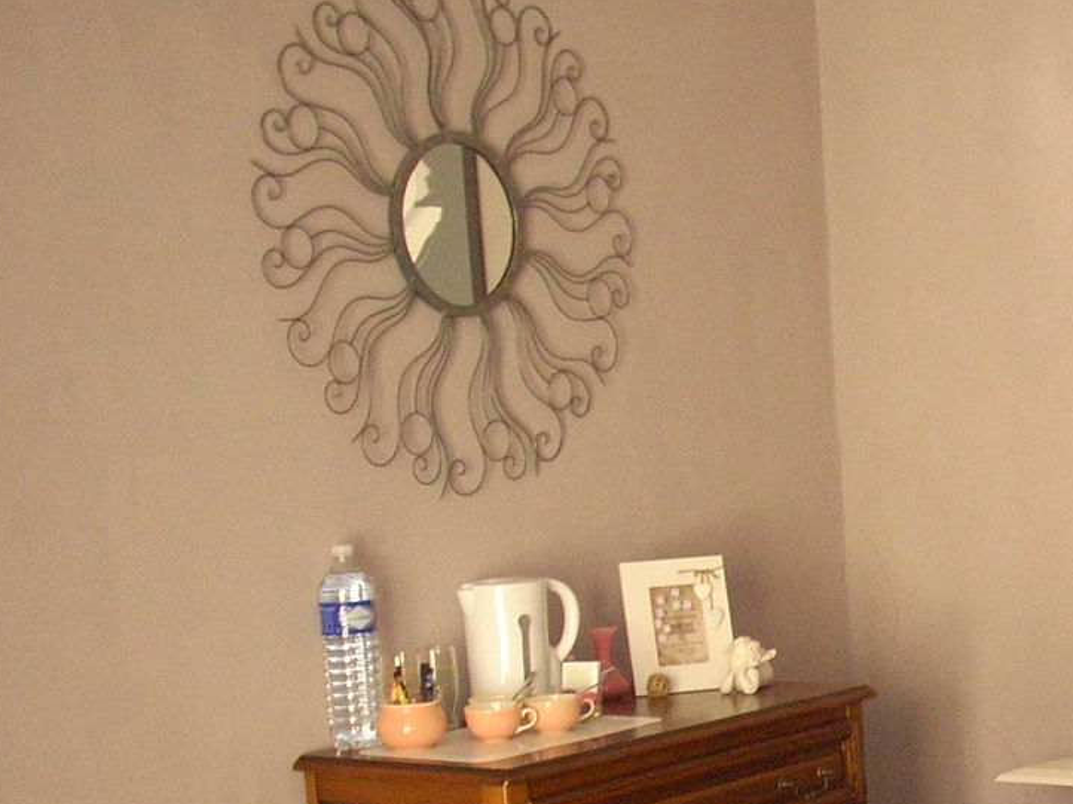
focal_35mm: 82
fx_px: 2541
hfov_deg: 22.9
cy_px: 719
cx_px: 1060
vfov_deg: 17.7
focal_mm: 6.2
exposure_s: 1/30
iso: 259
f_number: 2.8
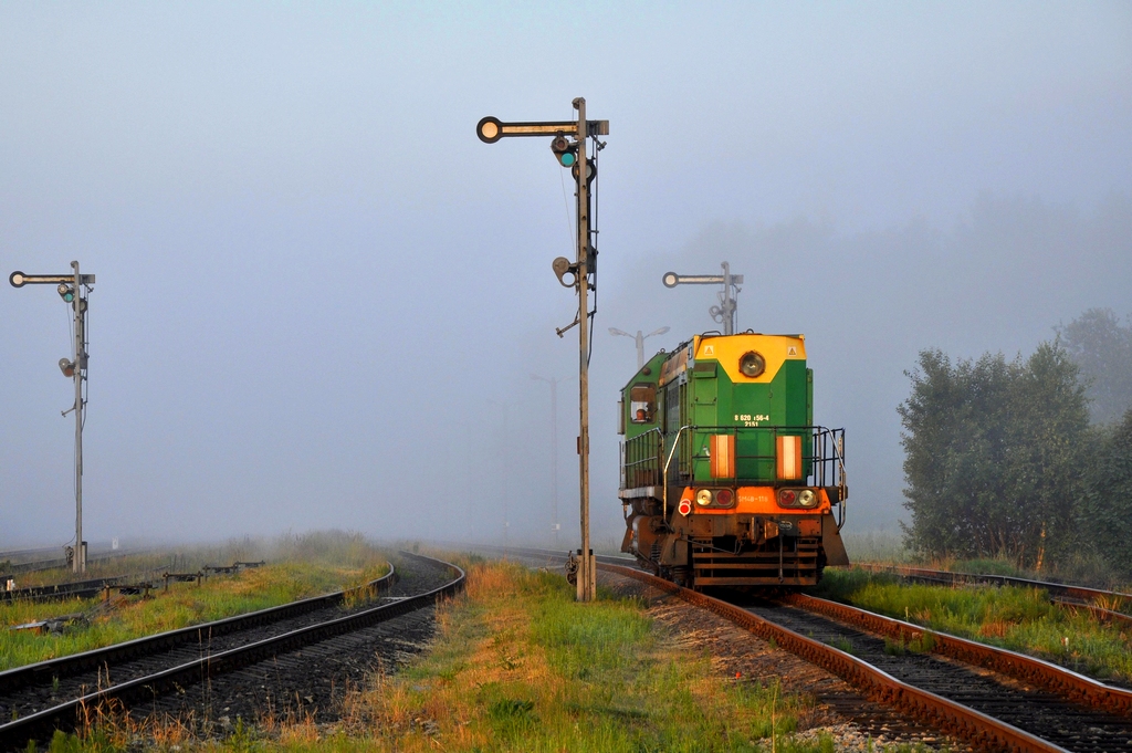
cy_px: 376
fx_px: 3535
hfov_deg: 18.2
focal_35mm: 112
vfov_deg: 12.2
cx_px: 566
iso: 320
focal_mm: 75
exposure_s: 1/200
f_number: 7.1
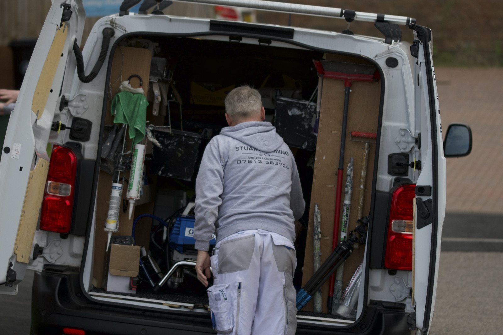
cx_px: 252
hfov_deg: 9.8
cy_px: 168
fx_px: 2933
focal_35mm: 210
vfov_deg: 6.5
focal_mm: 105
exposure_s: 1/2000
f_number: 2.8
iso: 220
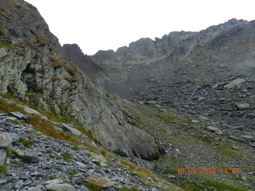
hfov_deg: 73.9
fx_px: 169
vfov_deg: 58.9
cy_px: 96
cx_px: 128
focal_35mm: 23
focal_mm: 4
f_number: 3.4
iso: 160
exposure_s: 1/800
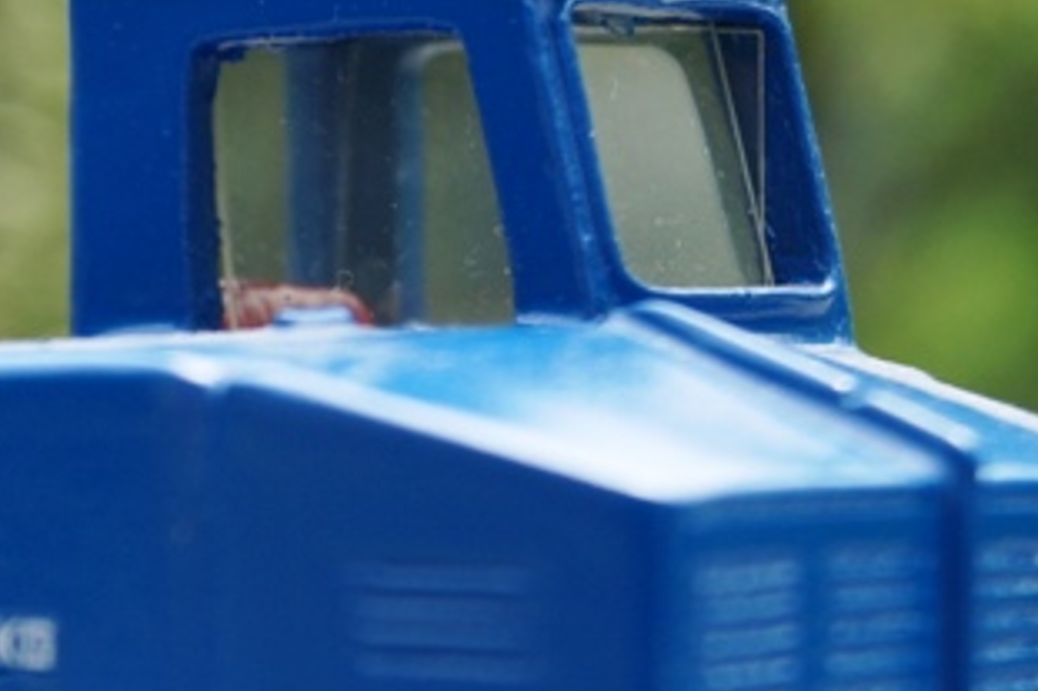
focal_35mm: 167
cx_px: -417
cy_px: 718
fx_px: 4812
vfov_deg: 8.2
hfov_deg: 11.9
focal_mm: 30
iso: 100
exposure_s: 1/250
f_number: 5.6
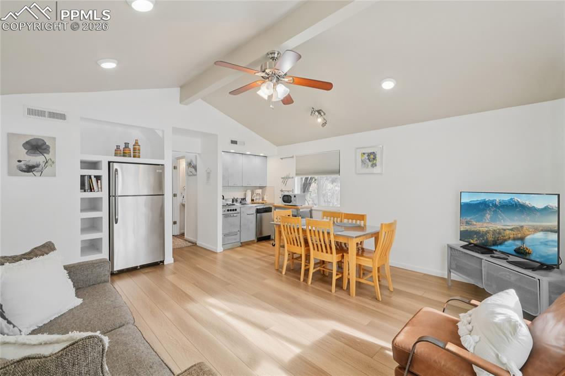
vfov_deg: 77.3
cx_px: 282
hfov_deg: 100.4
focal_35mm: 15
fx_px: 235
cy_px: 188
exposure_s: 1/25
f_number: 8
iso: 800
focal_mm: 10
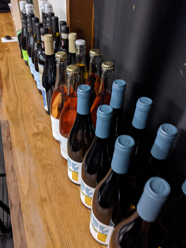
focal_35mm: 27
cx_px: 93
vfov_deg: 65.3
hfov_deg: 51.4
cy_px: 124
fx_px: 193
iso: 304
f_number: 1.73
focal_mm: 4.38
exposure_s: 1/24
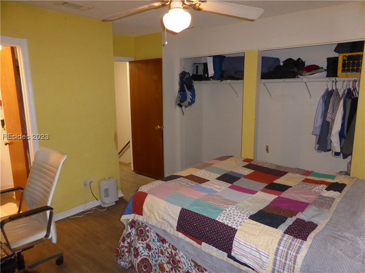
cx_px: 182
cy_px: 136
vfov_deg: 54.9
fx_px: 264
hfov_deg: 69.4
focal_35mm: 25
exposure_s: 1/60
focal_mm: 4.3
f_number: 3.3
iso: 800
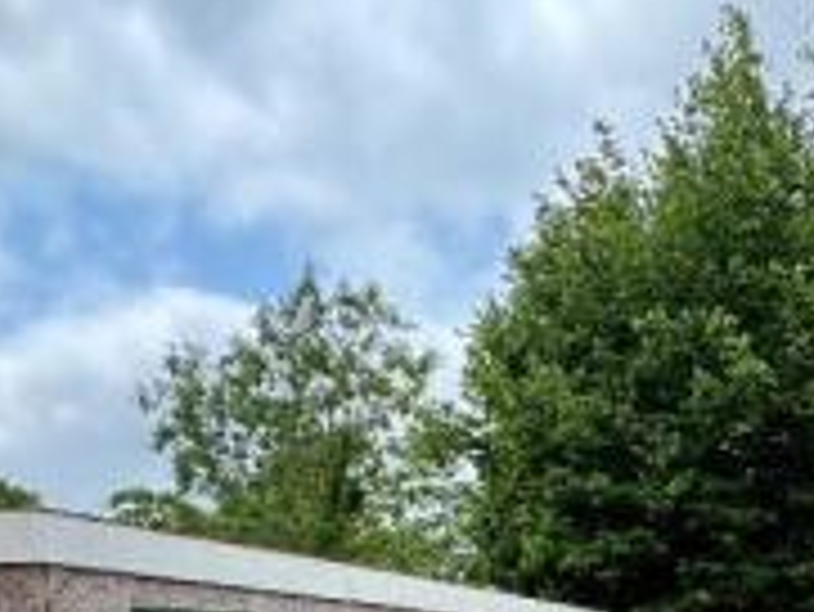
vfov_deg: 26.9
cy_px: 803
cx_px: 690
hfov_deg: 39.8
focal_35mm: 45
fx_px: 1059
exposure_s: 1/370
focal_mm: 2.22
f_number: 2.2
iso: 40
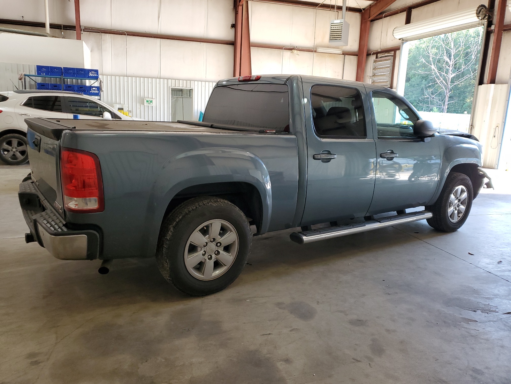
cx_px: 256
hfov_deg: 67.3
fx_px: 384
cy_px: 192
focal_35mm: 26
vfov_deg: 53.1
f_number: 1.5
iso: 81
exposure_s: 1/120
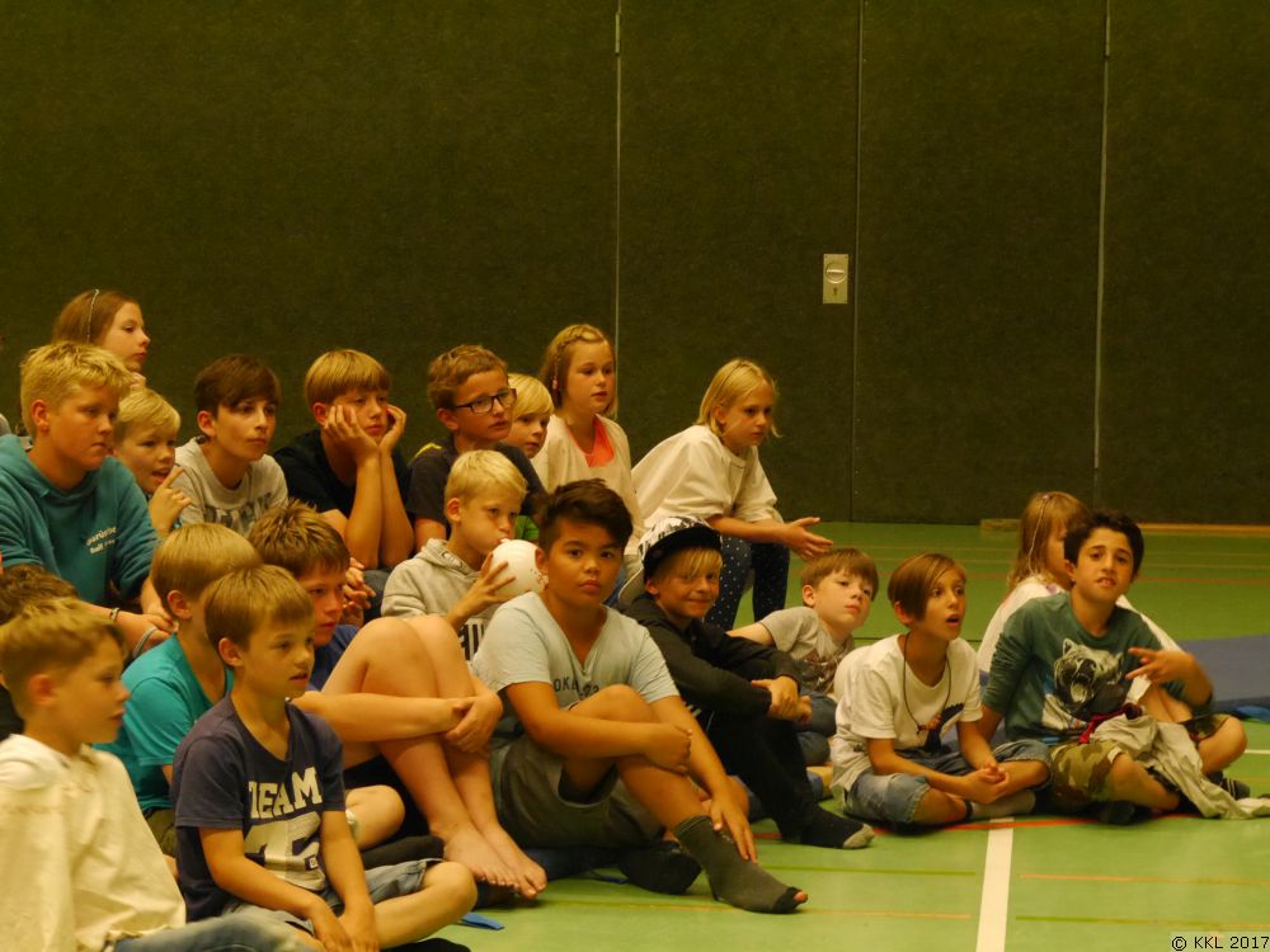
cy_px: 476
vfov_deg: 16.1
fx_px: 3375
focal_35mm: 92
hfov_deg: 21.3
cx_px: 635
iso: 3200
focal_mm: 46
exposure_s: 1/30
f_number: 8
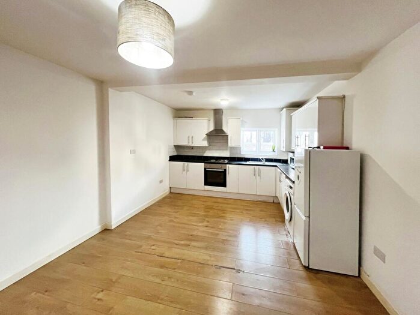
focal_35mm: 13
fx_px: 158
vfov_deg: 90.0
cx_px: 210
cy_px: 158
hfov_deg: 106.2
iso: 200
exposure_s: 1/50
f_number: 1.8
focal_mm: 1.57
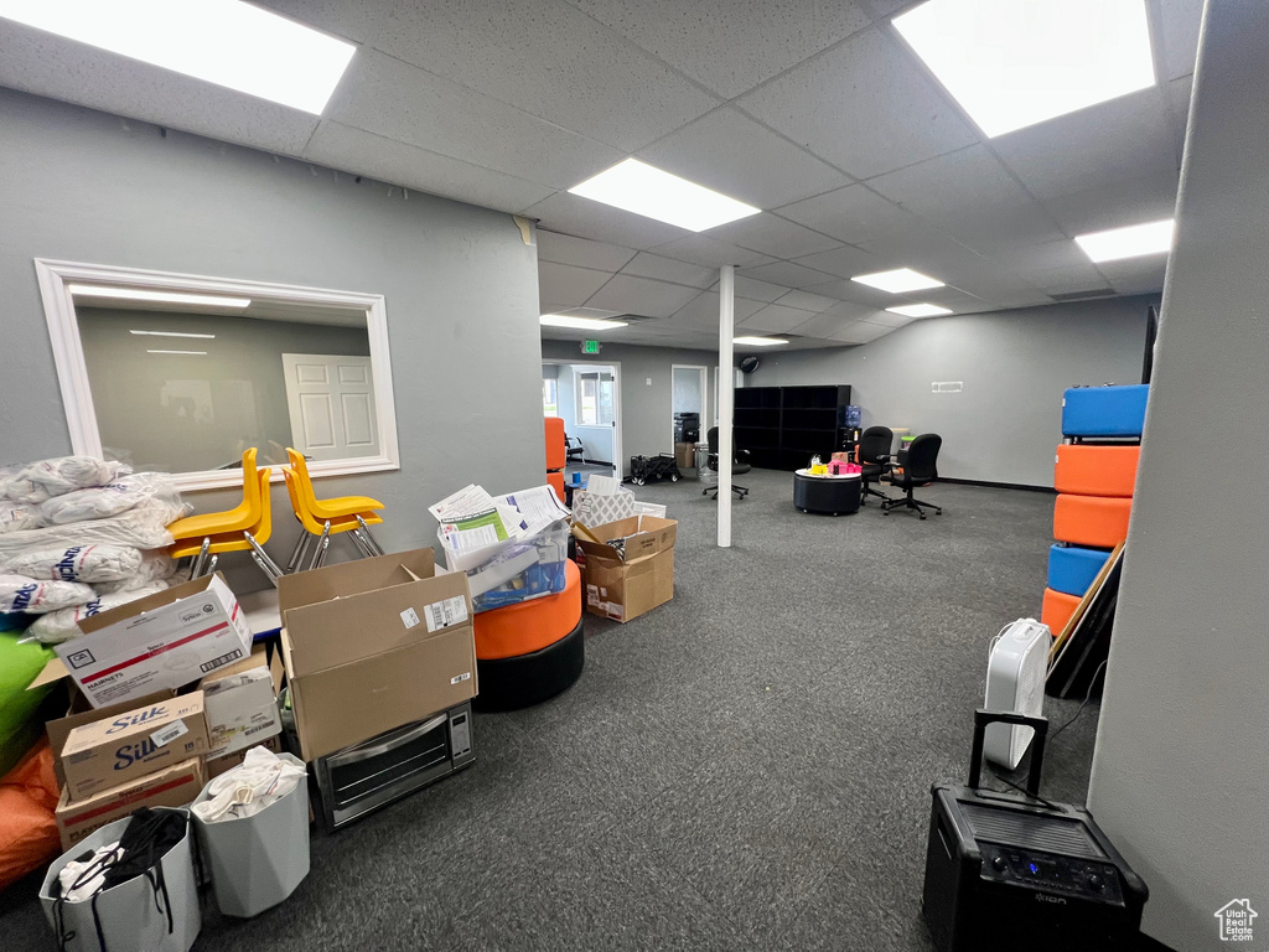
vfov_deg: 89.9
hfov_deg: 106.2
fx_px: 477
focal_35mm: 13
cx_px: 634
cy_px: 476
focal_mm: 1.57
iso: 200
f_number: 1.8
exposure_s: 1/120
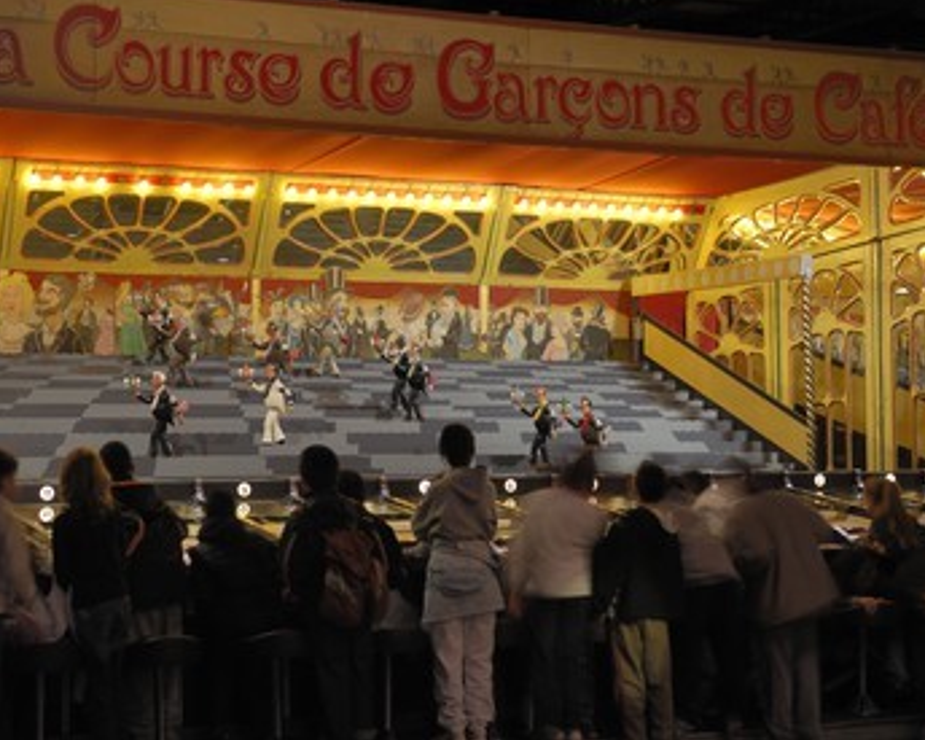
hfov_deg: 24.5
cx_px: 386
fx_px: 2123
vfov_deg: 19.8
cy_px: 366
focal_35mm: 78
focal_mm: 45
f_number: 5.6
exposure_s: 1/1.25
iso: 100
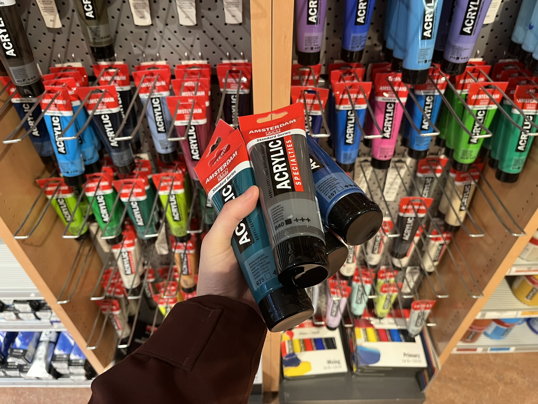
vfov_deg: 53.1
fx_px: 404
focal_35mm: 26
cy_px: 202
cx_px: 269
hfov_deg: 67.3
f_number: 1.6
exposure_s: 1/50
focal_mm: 5.1
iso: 250
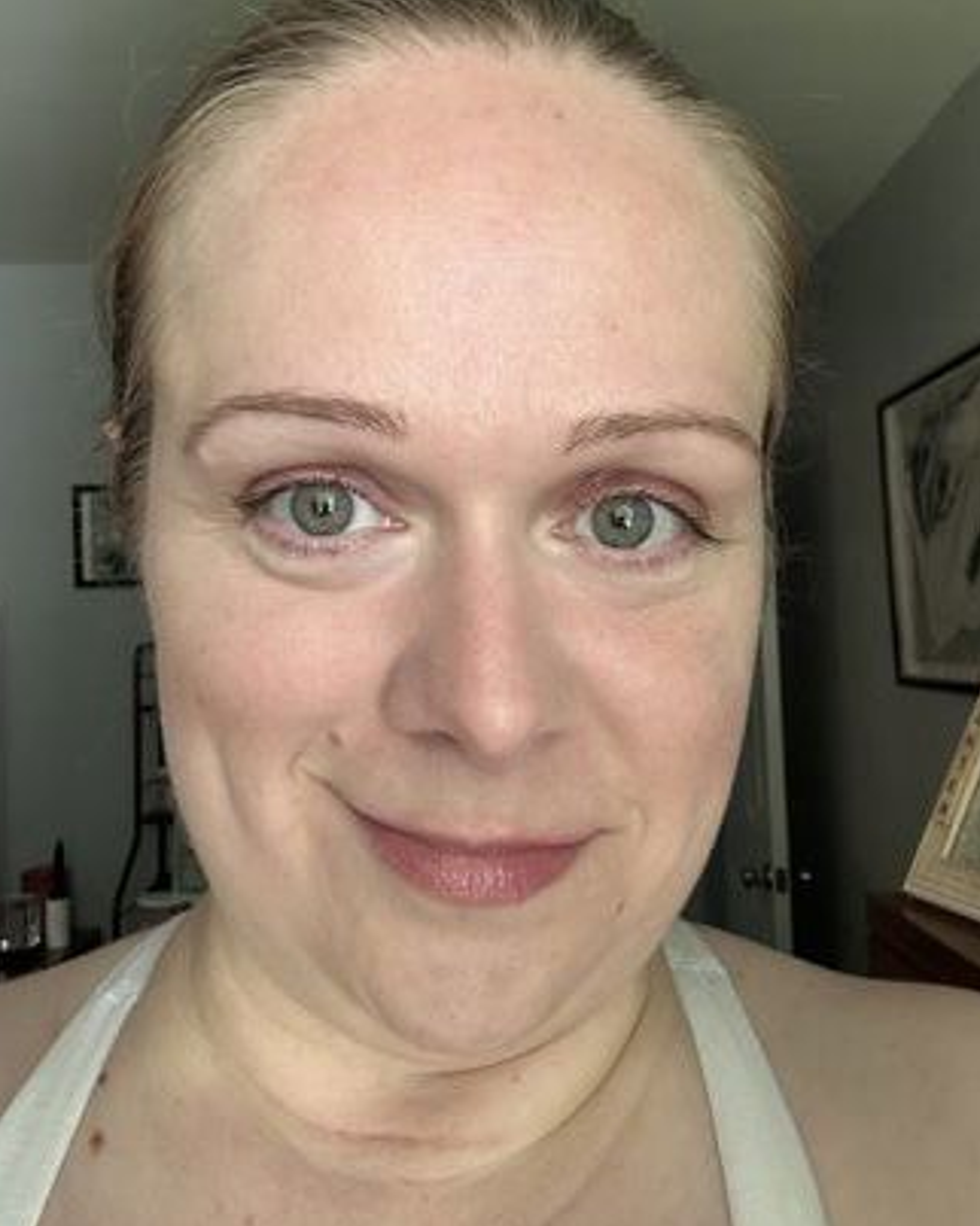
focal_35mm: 32
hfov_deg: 45.8
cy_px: 569
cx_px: 493
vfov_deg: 55.6
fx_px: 1161
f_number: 1.9
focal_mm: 2.69
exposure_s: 1/60
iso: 125
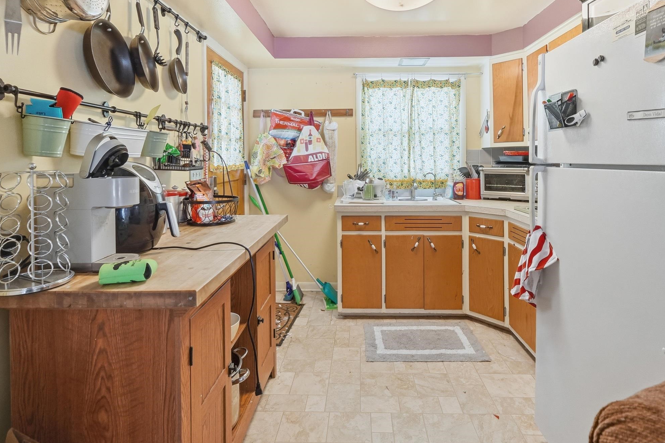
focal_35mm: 19
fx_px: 351
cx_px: 350
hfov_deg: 86.8
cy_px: 168
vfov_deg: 63.7
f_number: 4
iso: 800
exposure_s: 1/1250
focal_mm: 10
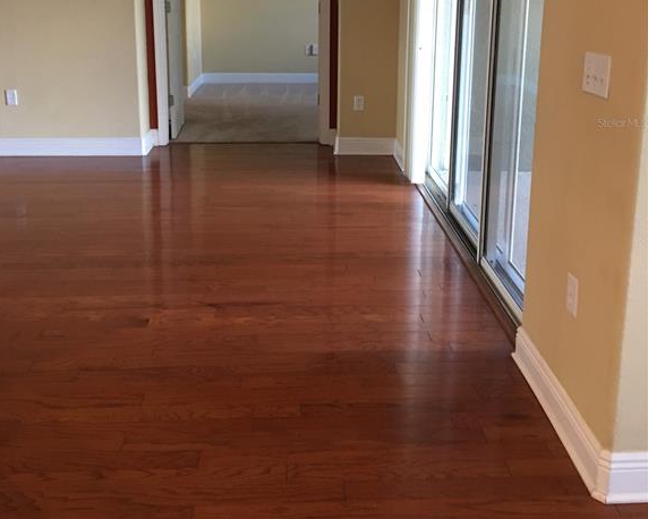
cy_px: 122
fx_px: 729
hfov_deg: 47.9
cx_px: 323
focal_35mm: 38
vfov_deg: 38.1
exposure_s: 1/17
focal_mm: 4.15
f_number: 2.2
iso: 100
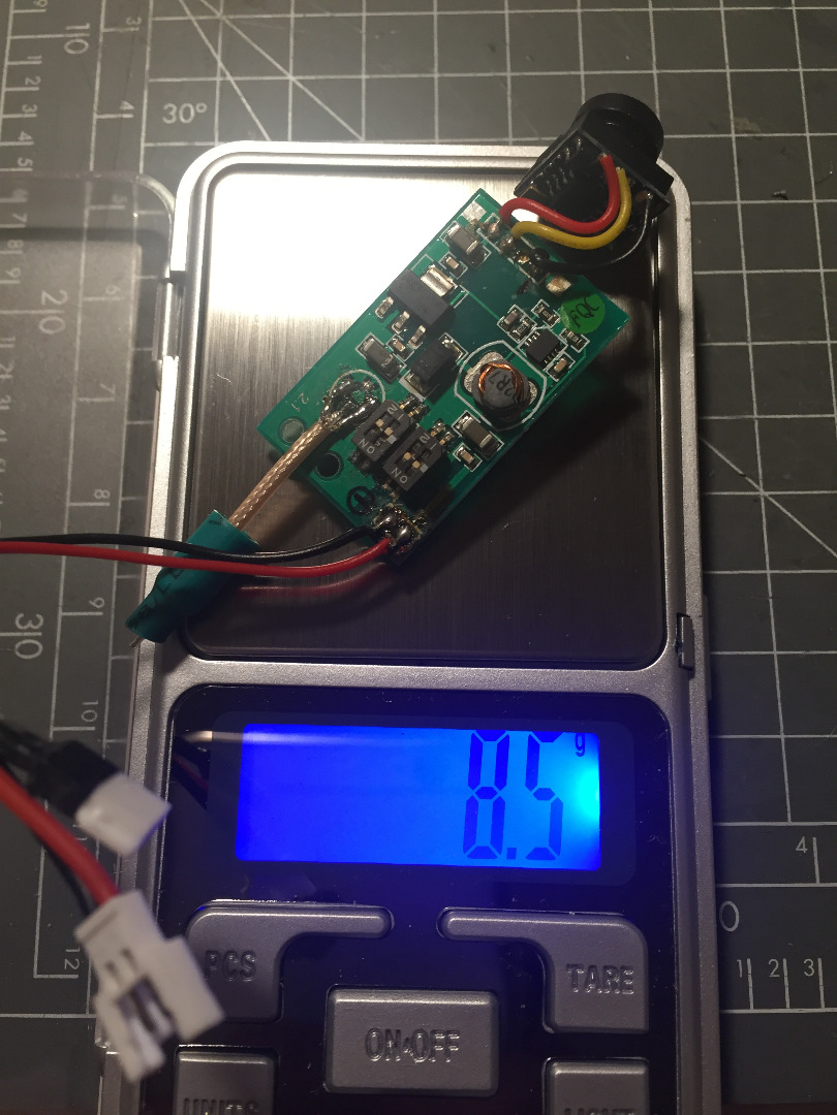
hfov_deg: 48.2
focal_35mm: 29
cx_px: 418
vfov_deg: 61.7
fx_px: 935
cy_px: 558
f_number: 2.2
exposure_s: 1/33
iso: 100
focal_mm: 4.15
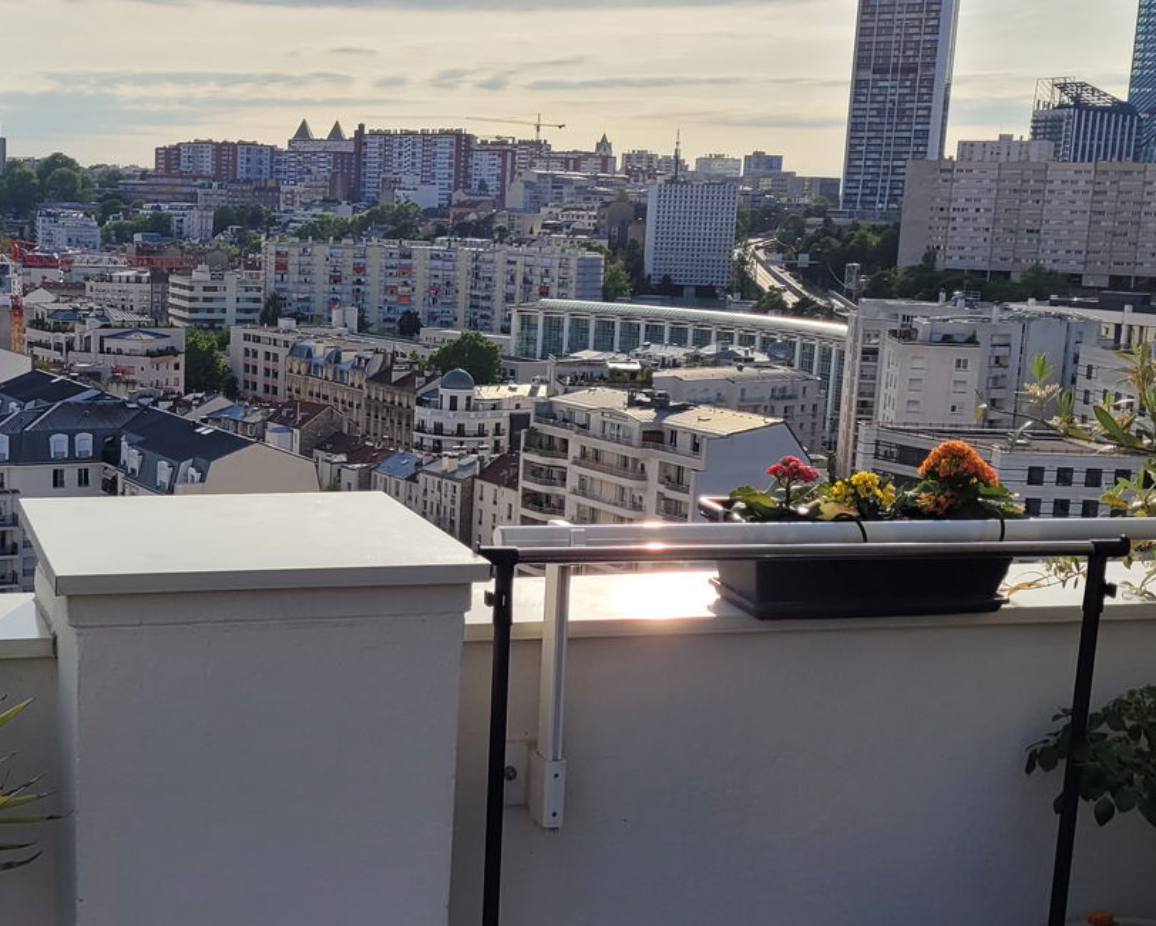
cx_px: 279
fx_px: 1711
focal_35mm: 50
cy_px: 510
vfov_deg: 30.2
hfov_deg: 36.4
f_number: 1.8
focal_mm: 5.4
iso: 40
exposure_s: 1/3598
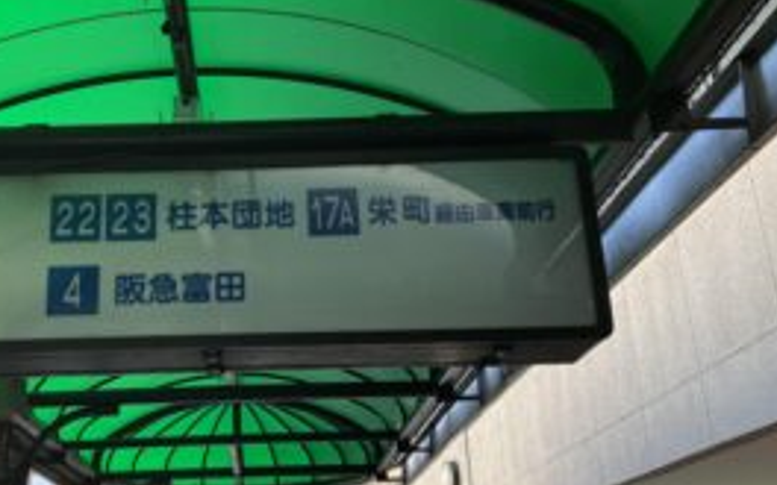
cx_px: 244
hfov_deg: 43.6
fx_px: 953
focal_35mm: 45
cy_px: 294
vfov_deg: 28.5
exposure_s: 1/121
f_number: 1.8
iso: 40
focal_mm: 3.99
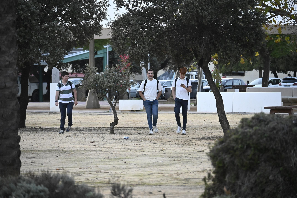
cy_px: 99
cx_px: 148
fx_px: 2289
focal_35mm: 278
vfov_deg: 5.0
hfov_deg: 7.4
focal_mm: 185
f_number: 5.6
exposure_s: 1/400
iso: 4000
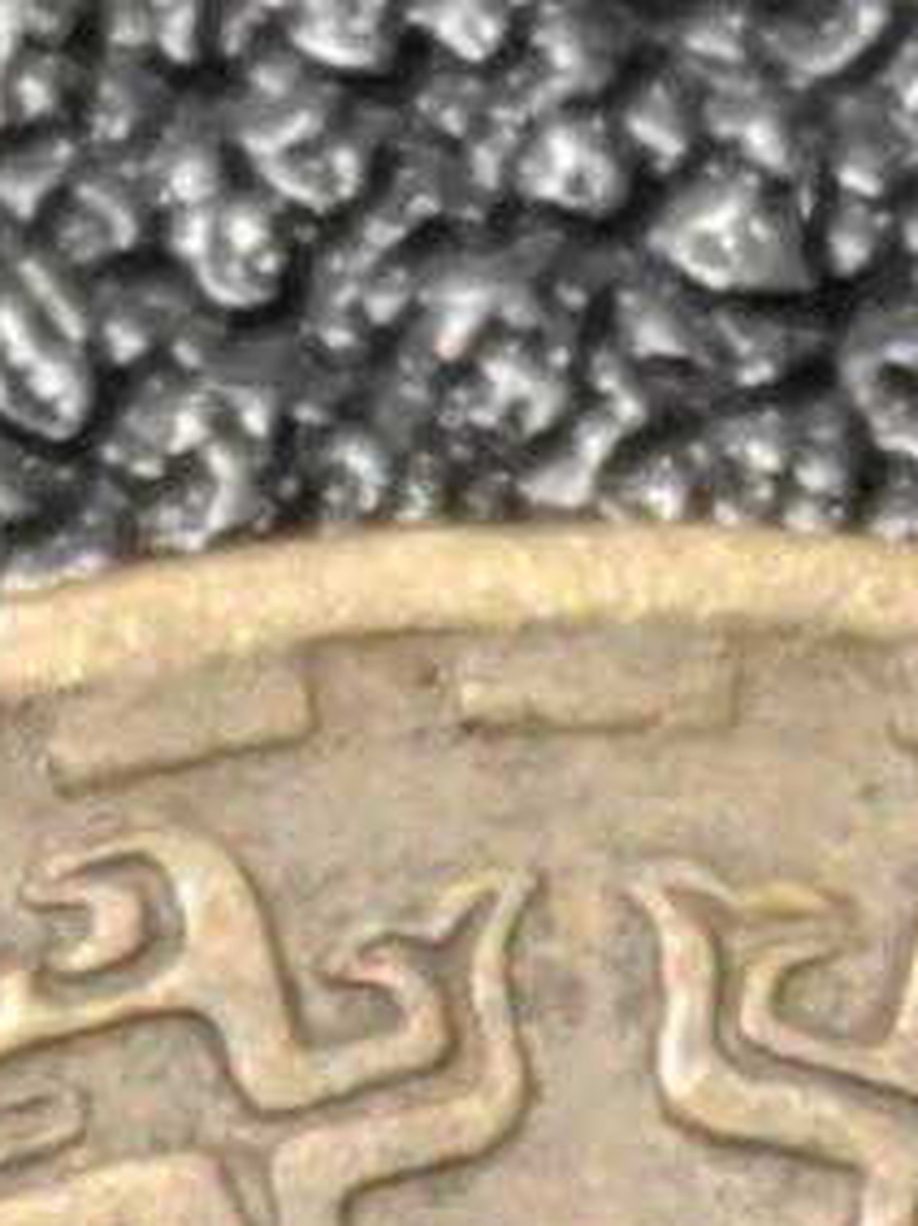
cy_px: 2686
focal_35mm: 446
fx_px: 15782
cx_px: 585
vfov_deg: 4.4
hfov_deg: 3.3
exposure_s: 1/100
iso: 125
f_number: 2
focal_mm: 5.75
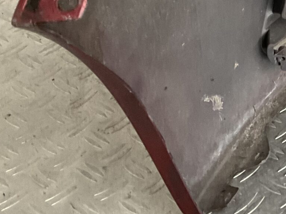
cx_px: 440
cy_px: -55
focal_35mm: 96
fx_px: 793
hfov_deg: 18.0
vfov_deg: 14.8
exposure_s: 1/50
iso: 100
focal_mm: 3
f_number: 1.8
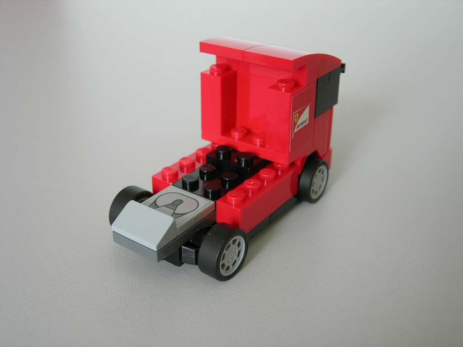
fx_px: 548
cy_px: 174
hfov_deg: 45.8
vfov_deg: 35.1
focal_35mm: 41
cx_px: 232
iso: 64
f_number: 2.9
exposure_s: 1/14.4
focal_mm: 8.5
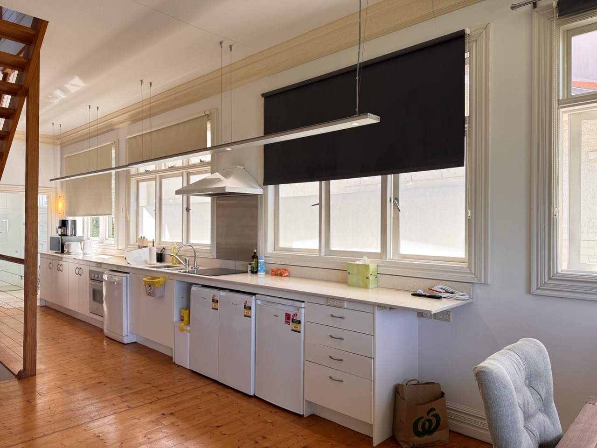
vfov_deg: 56.8
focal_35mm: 24
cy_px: 224
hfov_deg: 71.6
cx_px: 298
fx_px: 414
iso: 80
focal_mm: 6.76
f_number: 1.78
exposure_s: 1/192
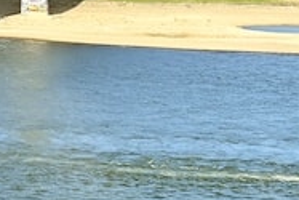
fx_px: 1820
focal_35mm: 219
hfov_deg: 8.9
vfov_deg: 6.3
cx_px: -261
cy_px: -30
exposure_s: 1/200
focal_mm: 40
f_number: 5
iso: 100
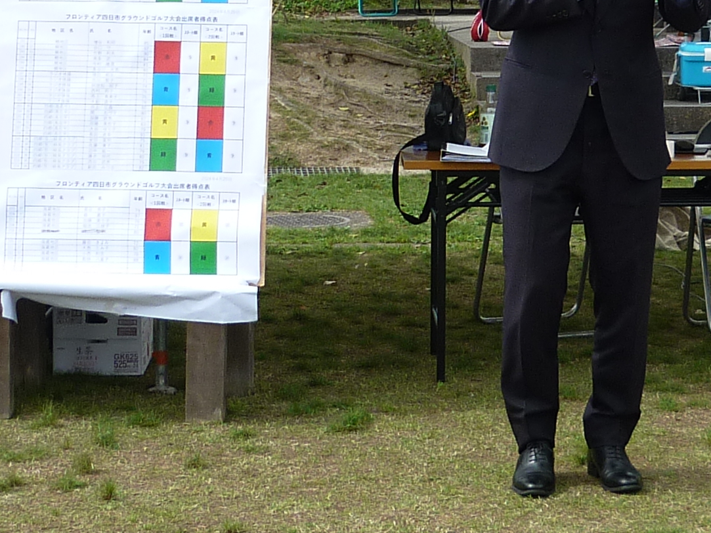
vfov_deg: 12.2
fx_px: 2485
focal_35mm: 121
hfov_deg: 16.1
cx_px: 599
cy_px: 65
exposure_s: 1/800
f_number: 2.9
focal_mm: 5.9
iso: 80
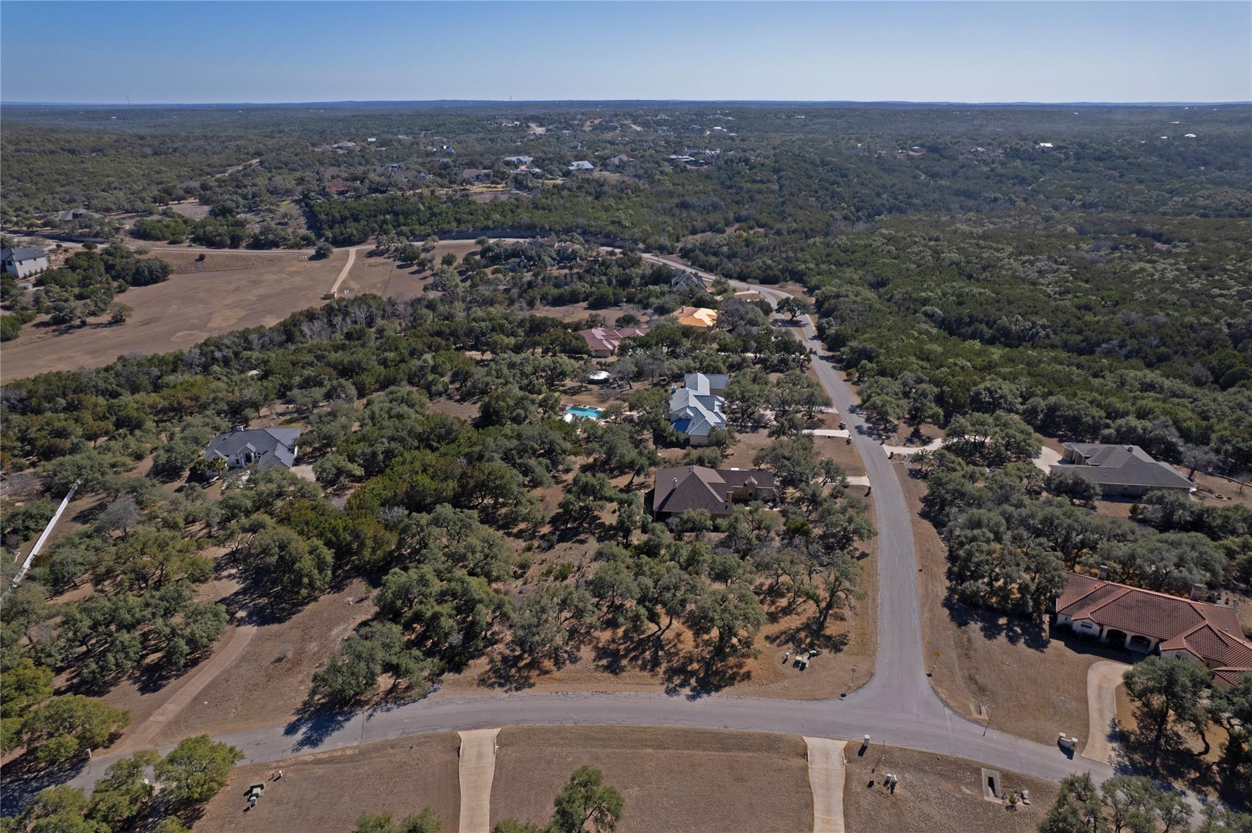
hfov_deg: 78.6
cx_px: 626
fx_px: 765
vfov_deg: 57.2
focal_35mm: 22
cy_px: 416
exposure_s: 1/2500
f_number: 2.8
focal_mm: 8.38
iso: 110
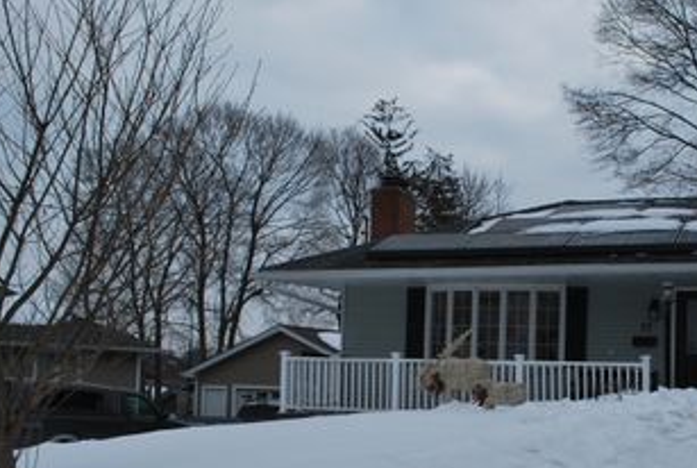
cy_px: 340
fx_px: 854
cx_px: 495
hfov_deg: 43.4
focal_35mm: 44
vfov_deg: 30.2
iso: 100
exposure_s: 1/160
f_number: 6.3
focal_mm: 18
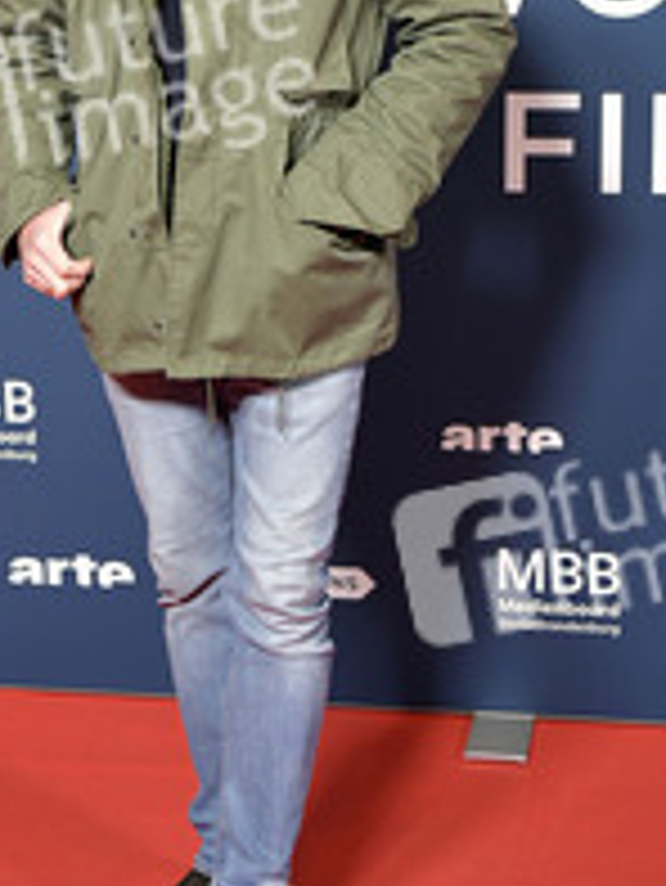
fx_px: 2101
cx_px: 216
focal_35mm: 82
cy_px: 315
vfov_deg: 23.7
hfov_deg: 18.0
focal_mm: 42
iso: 1600
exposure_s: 1/200
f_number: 2.8
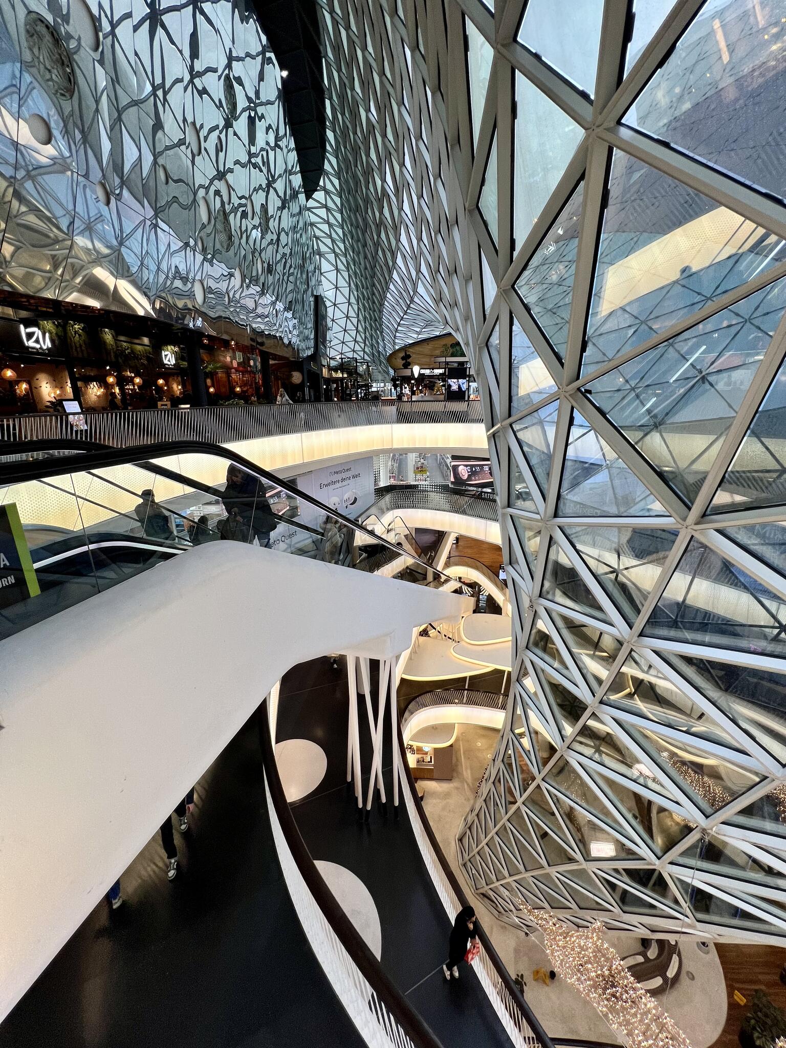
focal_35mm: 13
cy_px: 524
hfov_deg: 89.9
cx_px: 393
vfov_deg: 106.2
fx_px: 394
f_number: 1.8
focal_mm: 1.57
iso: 80
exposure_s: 1/100
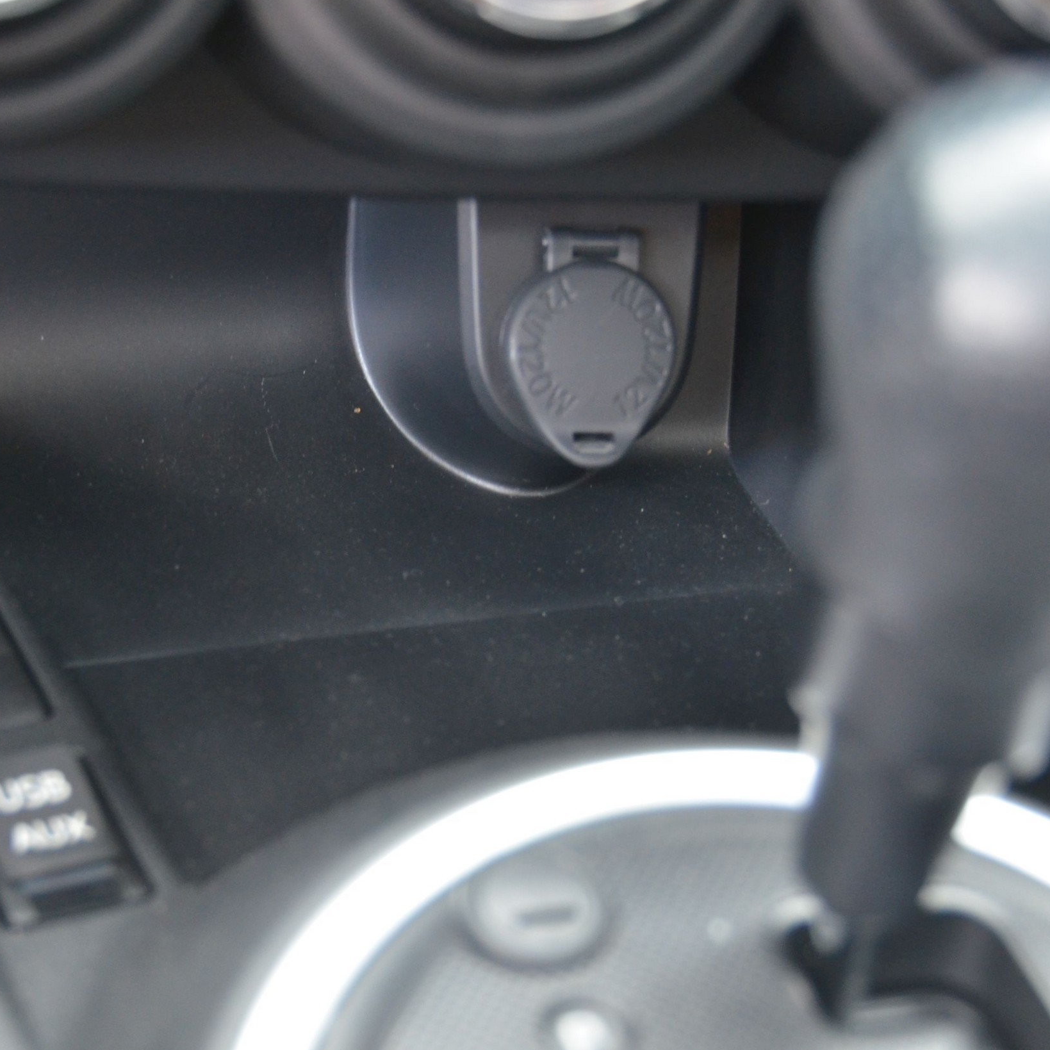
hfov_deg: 17.8
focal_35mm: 97
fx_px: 3329
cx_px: 269
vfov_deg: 17.9
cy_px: 523
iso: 1600
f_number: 4.8
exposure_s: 1/40
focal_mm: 50
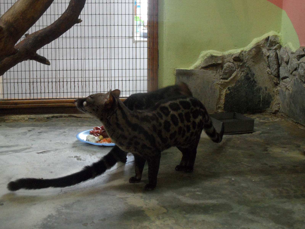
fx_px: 441
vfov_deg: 29.1
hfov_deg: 38.2
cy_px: 114
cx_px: 152
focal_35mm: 50
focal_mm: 8.2
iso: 400
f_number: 3.8
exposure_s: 1/10
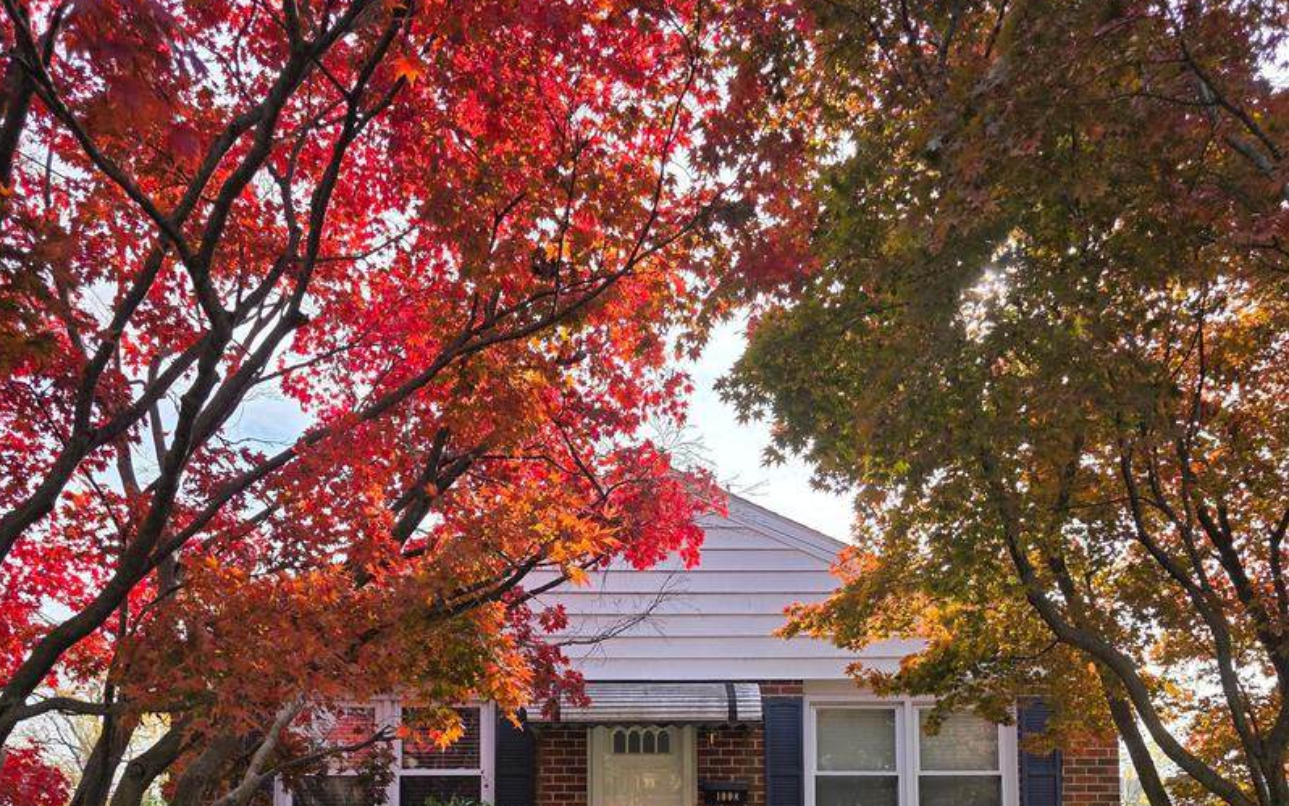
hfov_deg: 58.1
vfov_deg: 34.9
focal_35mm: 33
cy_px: 798
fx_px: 1159
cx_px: 636
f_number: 1.7
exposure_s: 1/2321
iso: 80
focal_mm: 6.3
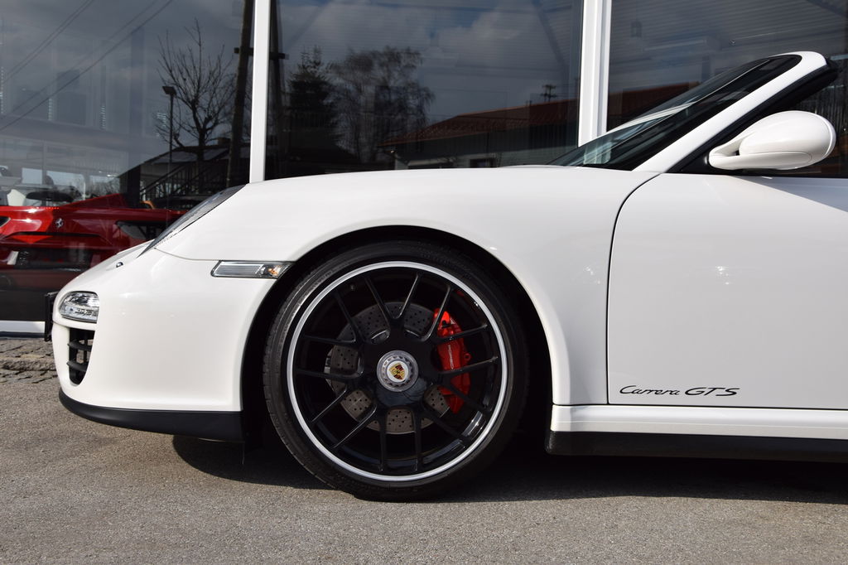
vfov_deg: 34.2
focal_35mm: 39
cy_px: 282
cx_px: 424
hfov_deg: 49.6
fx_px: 918
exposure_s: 1/500
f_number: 11
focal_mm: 26
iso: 200
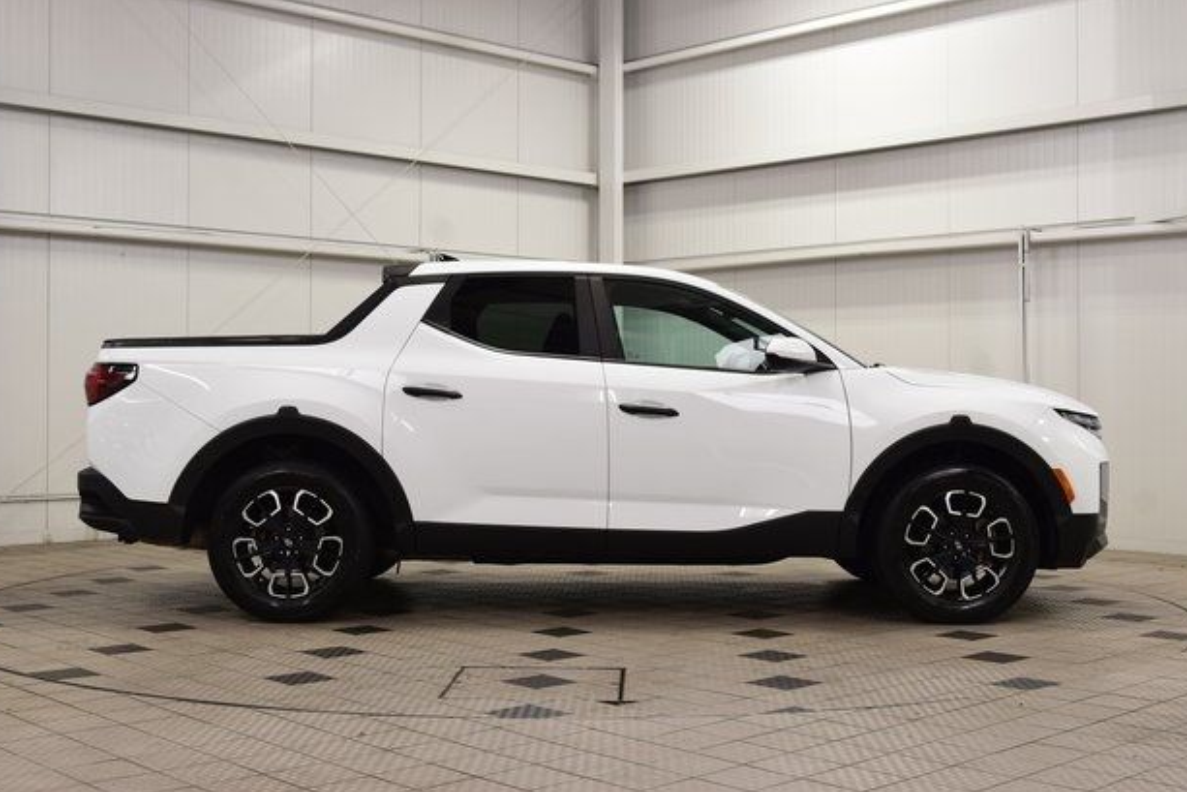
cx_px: 593
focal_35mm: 47
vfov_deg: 28.7
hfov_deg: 41.9
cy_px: 406
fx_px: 1550
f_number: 7.1
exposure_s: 1/30
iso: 500
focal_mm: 30
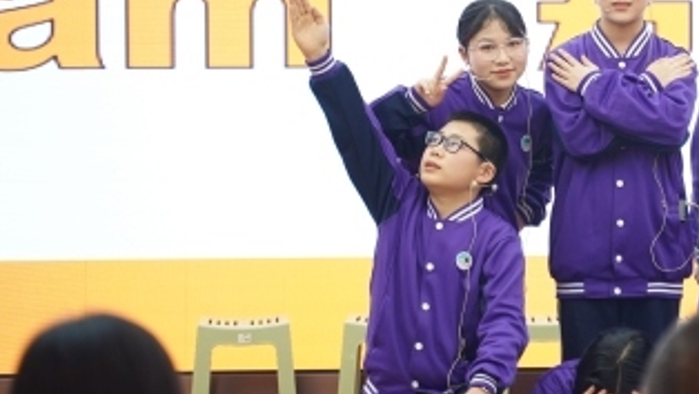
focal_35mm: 150
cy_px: 107
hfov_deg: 14.2
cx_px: 594
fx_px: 2782
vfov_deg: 8.1
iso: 640
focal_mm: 75
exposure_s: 1/160
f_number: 2.8
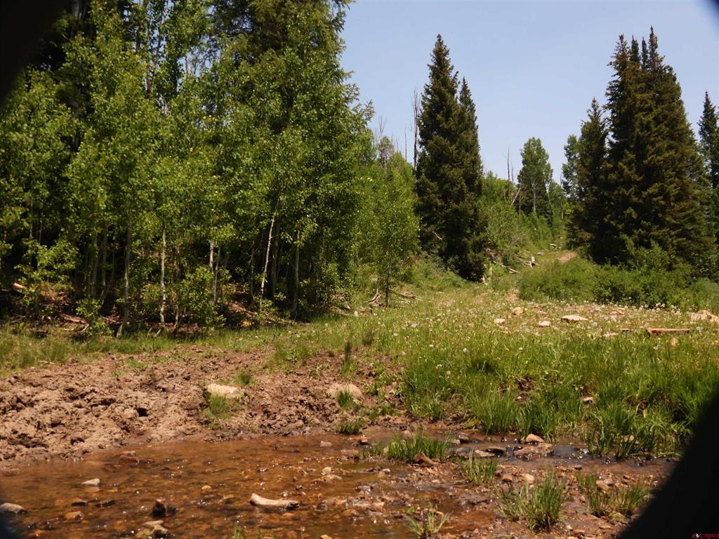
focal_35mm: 35
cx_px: 360
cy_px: 270
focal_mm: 6.2
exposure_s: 1/1250
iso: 100
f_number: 3.2
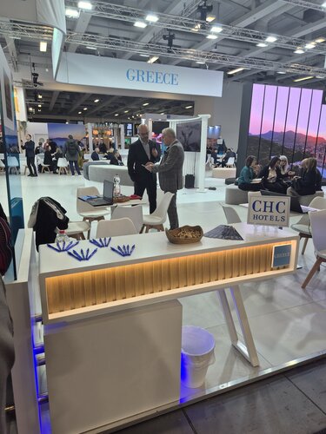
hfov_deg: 58.9
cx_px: 163
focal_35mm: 23
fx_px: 289
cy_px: 217
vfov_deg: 73.9
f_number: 1.8
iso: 25
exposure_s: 1/100
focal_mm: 5.4
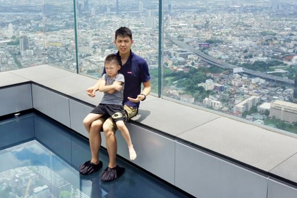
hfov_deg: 45.9
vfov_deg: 31.8
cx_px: 109
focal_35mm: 42
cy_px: 75
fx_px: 347
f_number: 11
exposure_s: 1/125
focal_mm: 18
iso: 100
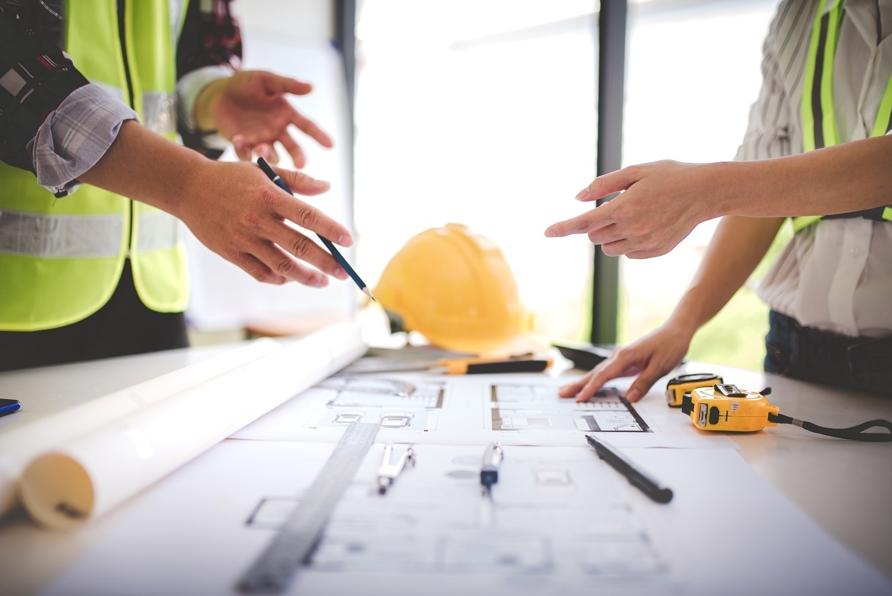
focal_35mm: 35
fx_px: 867
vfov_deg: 37.9
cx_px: 446
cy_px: 298
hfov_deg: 54.4
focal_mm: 35
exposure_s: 1/320
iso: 50
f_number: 1.4
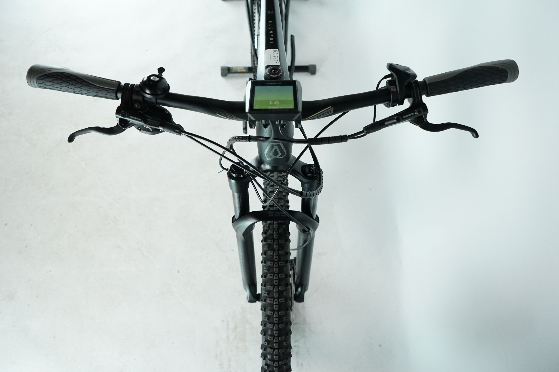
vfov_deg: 46.4
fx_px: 435
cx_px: 280
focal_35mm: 28
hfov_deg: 65.5
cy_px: 186
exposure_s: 1/200
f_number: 5
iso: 2000
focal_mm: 28
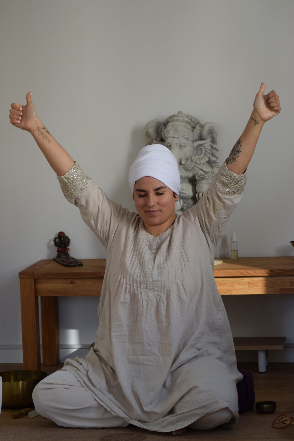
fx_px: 1690
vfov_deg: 14.9
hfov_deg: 9.9
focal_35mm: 138
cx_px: 147
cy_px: 220
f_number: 4
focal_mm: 92
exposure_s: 1/160
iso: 800
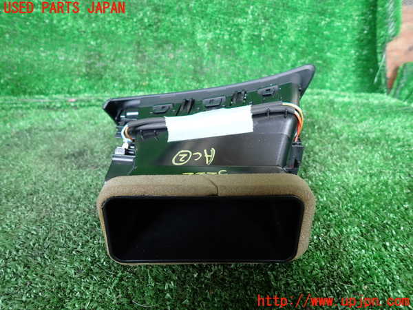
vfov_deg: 54.9
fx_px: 298
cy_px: 155
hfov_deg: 69.4
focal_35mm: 25
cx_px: 206
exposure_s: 1/60
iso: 160
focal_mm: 4.5
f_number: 2
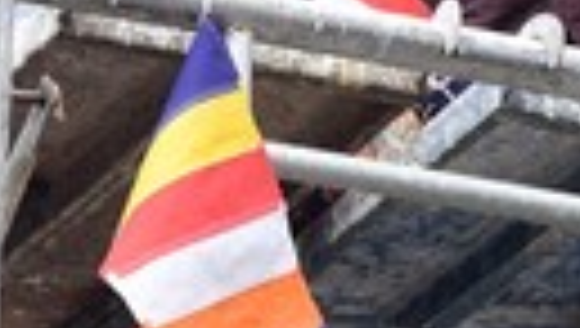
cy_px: -440
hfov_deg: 5.0
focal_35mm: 433
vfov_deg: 2.8
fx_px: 6669
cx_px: 576
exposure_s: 1/250
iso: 160
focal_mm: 82
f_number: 5.6
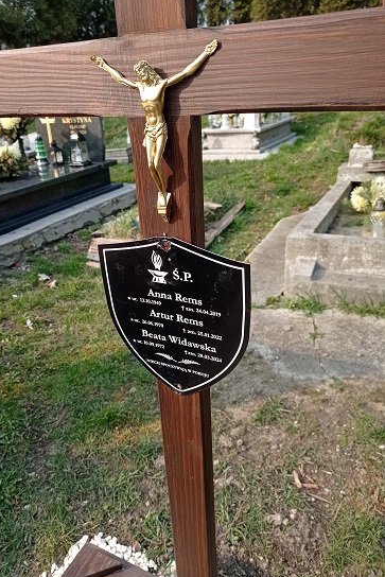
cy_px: 292
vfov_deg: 61.9
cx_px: 163
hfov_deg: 43.5
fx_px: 481
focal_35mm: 30
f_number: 1.79
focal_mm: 4.74
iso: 100
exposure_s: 1/799
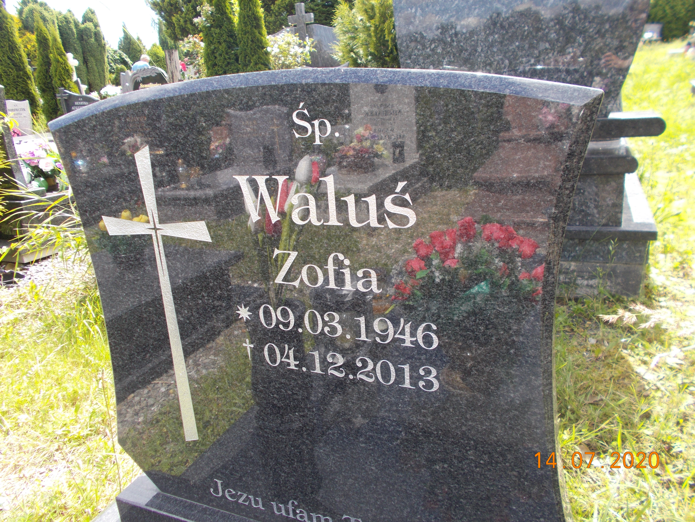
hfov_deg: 67.3
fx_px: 522
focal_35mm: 26
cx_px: 348
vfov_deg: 53.1
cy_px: 261
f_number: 3.2
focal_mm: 4.6
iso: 80
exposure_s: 1/200
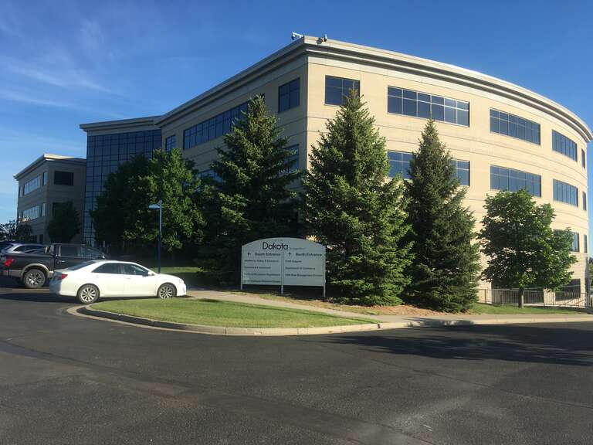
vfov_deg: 48.2
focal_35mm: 29
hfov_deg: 61.7
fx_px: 497
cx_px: 296
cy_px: 222
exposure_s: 1/1115
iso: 25
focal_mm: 4.15
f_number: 2.2
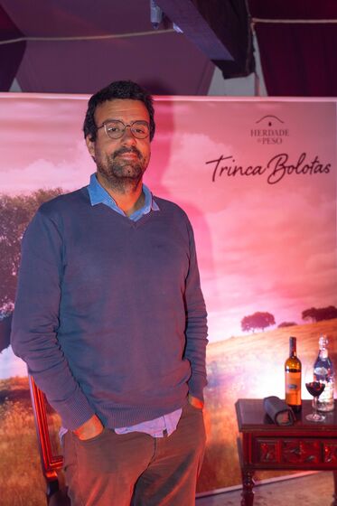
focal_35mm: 46
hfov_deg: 29.2
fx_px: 646
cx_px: 168
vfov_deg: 42.8
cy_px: 253
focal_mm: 46
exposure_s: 1/160
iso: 2000
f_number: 4
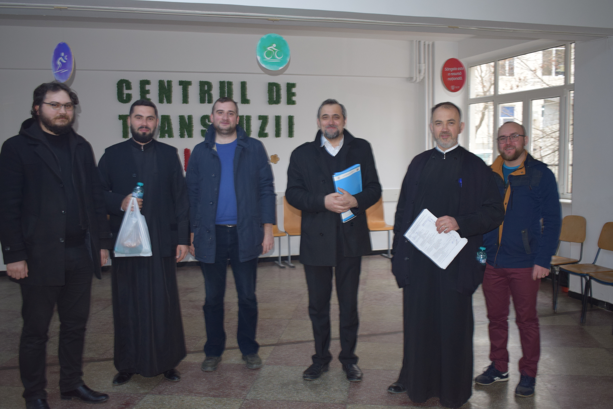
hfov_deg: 51.3
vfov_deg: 35.5
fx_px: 638
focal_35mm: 38
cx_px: 306
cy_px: 204
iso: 800
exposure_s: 1/30
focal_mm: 25
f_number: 4
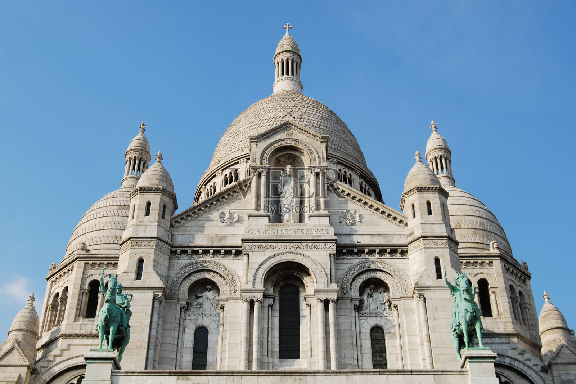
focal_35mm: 46
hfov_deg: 42.3
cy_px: 192
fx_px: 744
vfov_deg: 28.9
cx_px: 288
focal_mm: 31
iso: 100
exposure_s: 1/250
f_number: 8
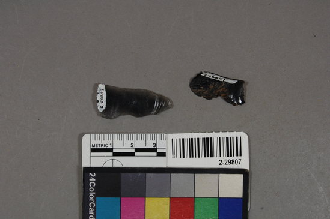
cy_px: 110
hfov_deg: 27.0
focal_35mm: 75
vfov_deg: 18.1
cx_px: 165
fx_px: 687
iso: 400
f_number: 13
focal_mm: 50
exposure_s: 1/30
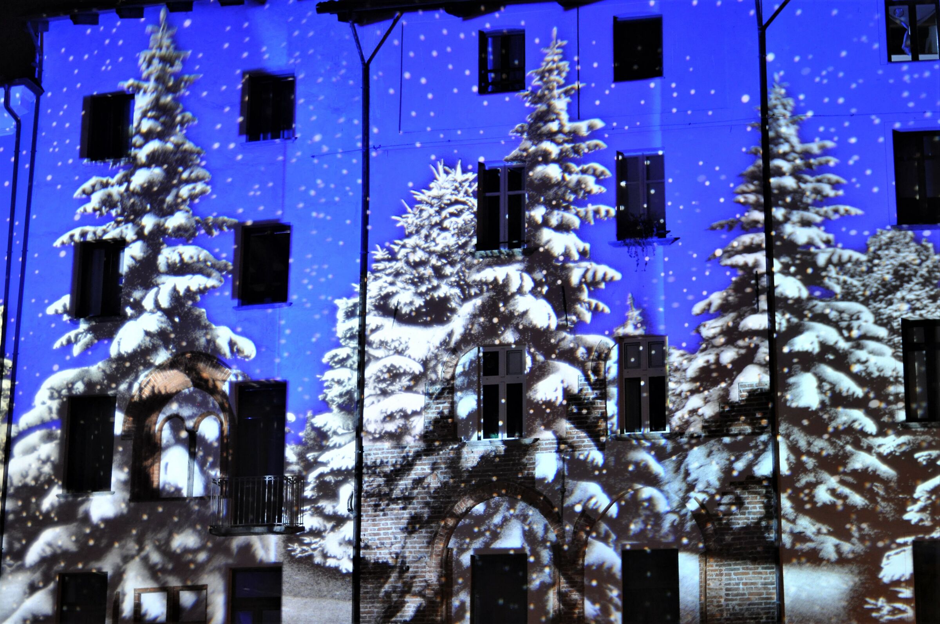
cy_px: 312
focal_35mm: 75
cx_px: 470
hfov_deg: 27.0
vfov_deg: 18.1
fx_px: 1956
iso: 1000
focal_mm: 50
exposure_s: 1/60
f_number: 1.8
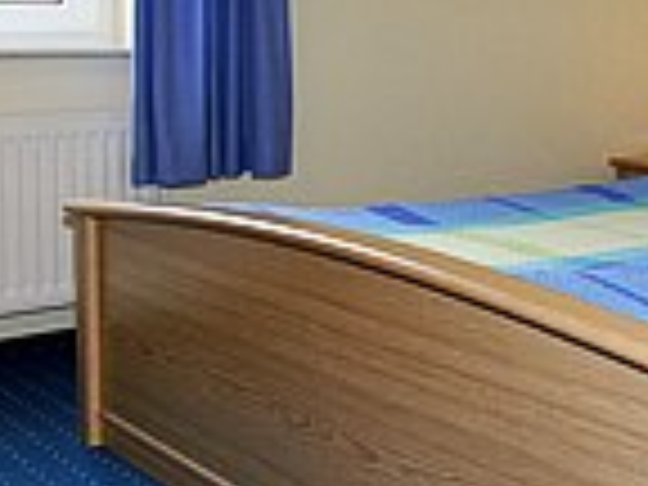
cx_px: 927
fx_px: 1011
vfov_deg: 26.4
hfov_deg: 27.1
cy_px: 410
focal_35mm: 54
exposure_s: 1/80
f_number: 5.6
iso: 400
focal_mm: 12
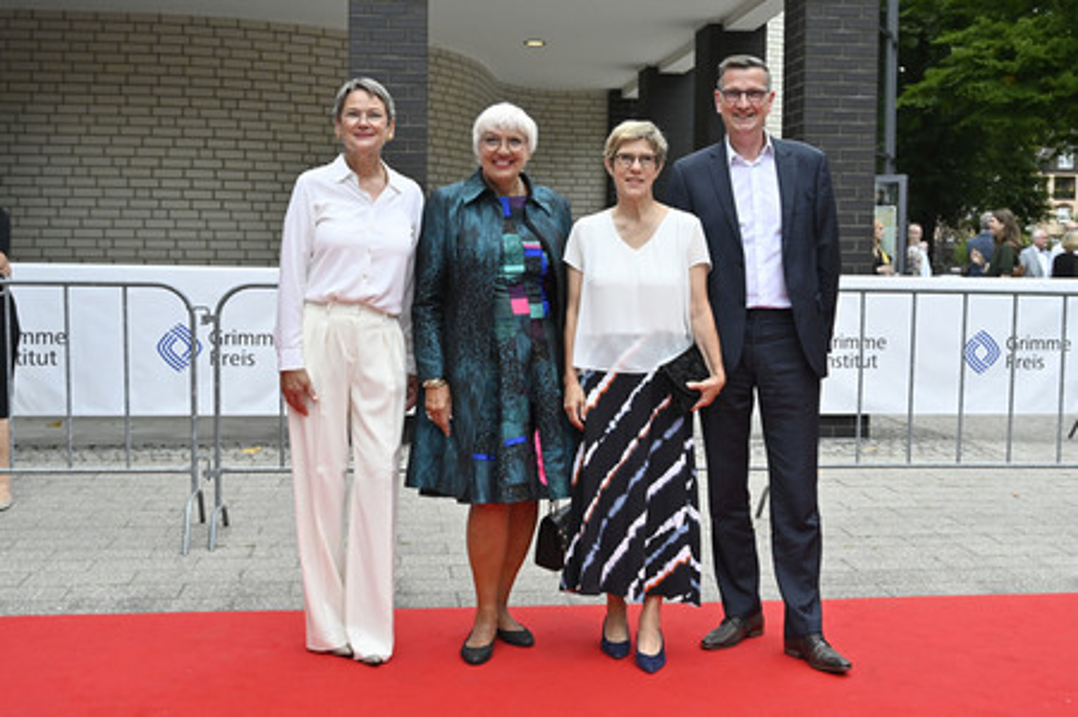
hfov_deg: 47.4
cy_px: 358
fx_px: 1227
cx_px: 539
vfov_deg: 32.6
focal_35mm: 41
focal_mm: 41
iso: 2000
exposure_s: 1/500
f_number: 5.6
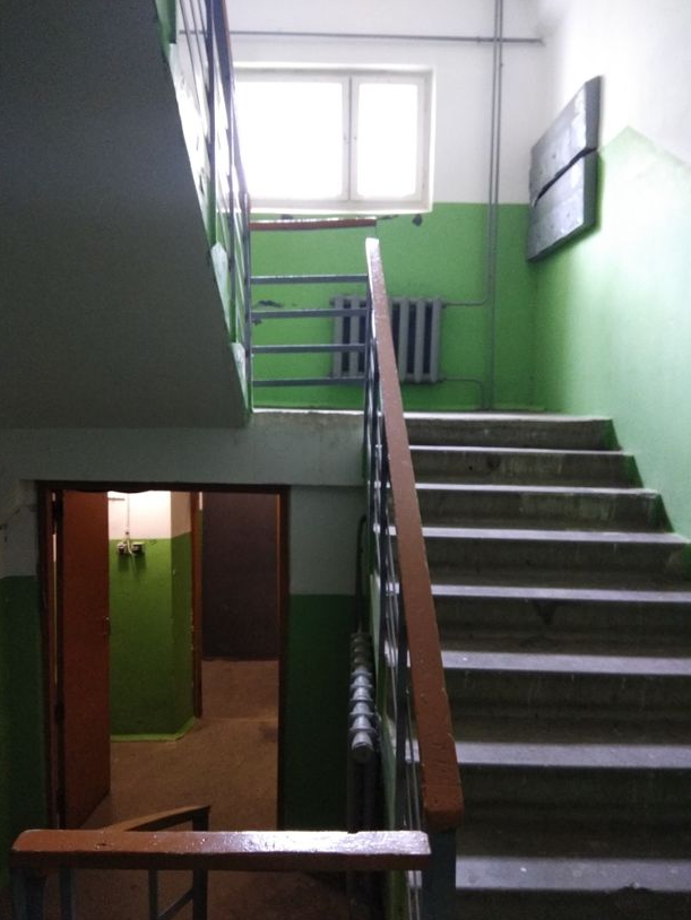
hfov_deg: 61.1
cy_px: 465
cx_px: 338
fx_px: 585
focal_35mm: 22
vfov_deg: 76.4
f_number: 2
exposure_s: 1/17
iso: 800
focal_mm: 3.57
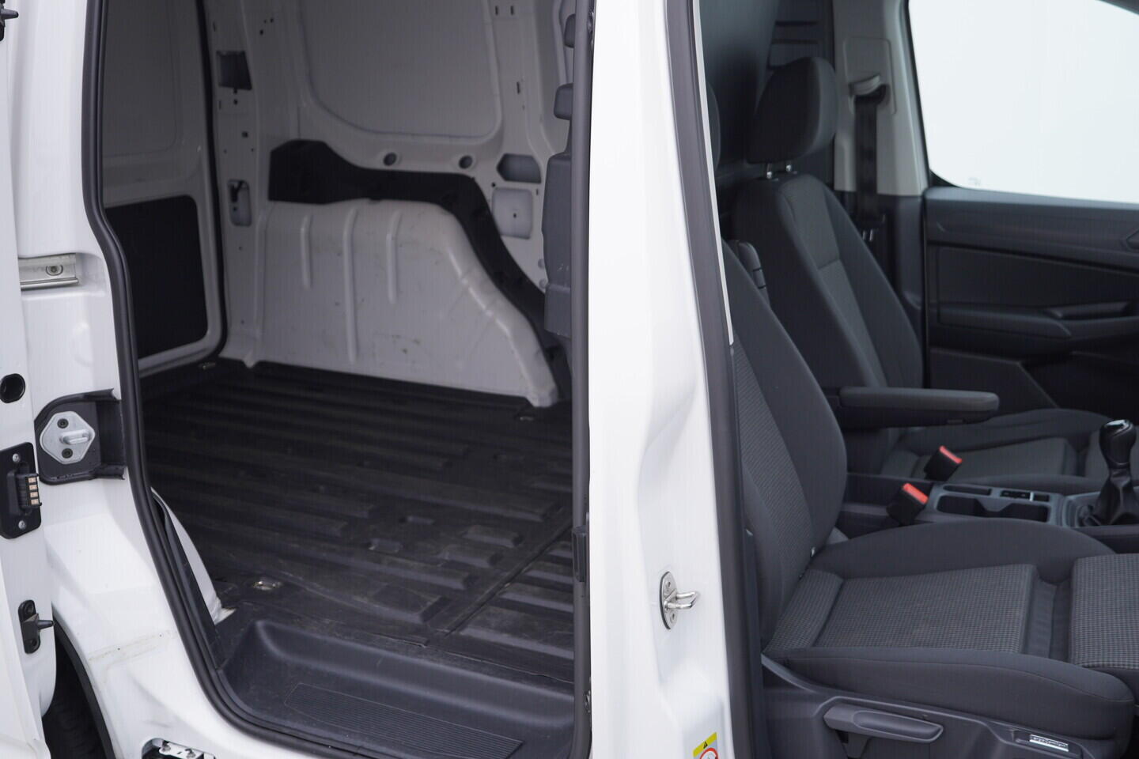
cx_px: 570
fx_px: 1139
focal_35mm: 36
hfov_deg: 53.1
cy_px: 380
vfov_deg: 36.9
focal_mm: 24
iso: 125
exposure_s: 1/50
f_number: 3.2
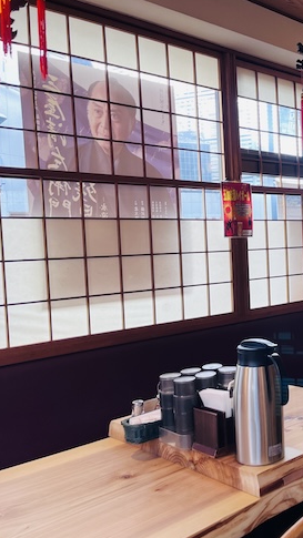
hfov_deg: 28.9
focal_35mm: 38
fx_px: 542
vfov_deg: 52.8
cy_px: 270
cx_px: 314
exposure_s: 1/121
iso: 80
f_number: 1.6
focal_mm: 5.1
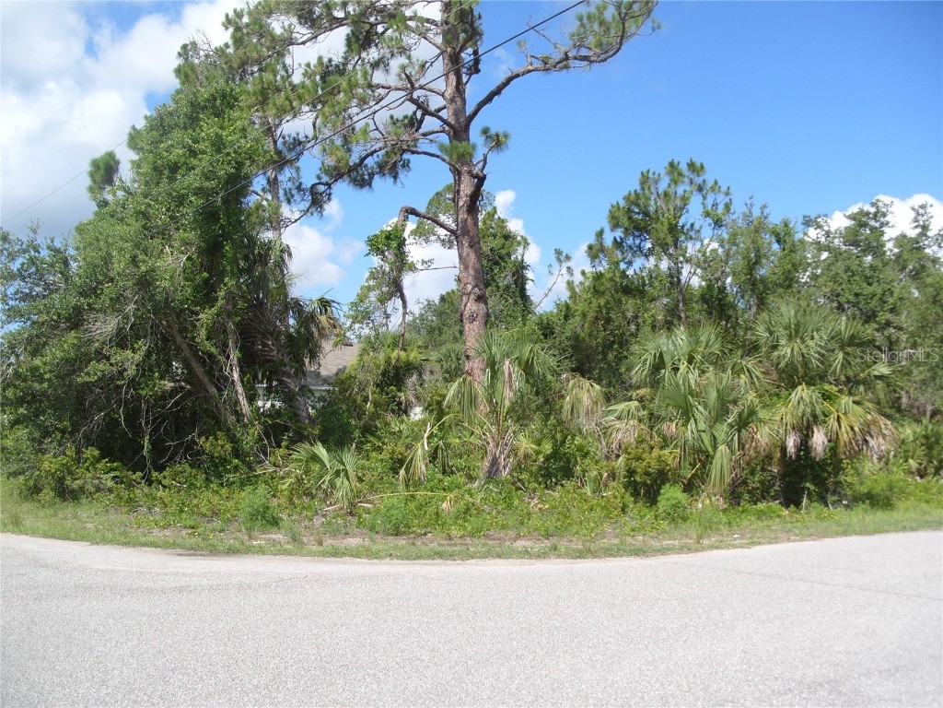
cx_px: 472
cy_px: 354
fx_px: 953
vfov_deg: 40.7
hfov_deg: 52.6
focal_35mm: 35
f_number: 2.8
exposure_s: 1/2000
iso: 80
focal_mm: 7.8
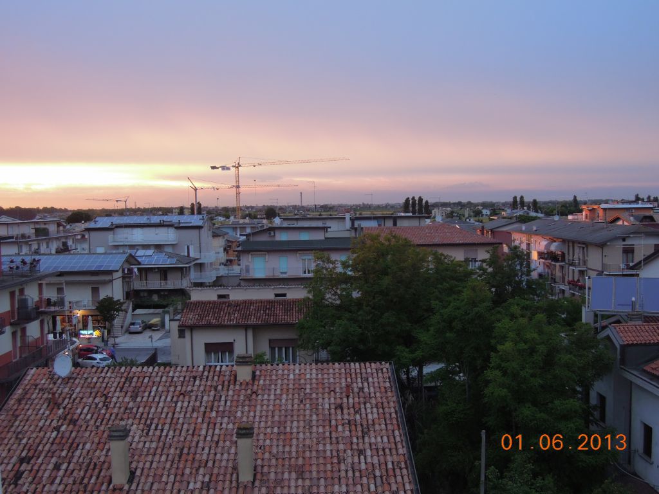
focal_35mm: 40
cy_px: 247
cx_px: 330
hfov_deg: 46.8
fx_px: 761
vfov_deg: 36.0
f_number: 3.3
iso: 200
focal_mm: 7.2
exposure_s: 1/50
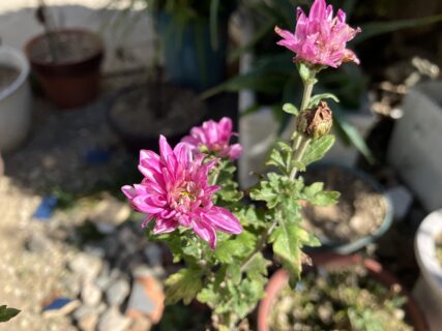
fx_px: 357
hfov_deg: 63.5
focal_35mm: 28
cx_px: 221
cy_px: 166
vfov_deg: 49.7
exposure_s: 1/952
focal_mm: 3.99
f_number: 1.8
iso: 32
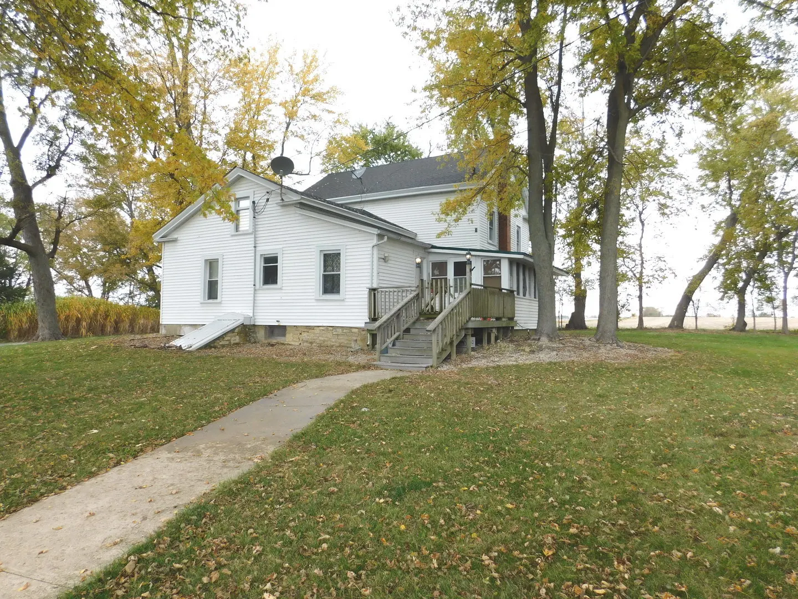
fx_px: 530
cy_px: 300
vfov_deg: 58.9
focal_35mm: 23
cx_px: 399
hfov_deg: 73.9
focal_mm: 4
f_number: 3
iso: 125
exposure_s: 1/100
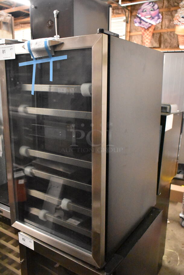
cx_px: 92
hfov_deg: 40.0
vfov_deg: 57.2
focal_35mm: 33
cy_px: 138
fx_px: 253
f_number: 3.8
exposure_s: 1/125
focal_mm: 22
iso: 14400
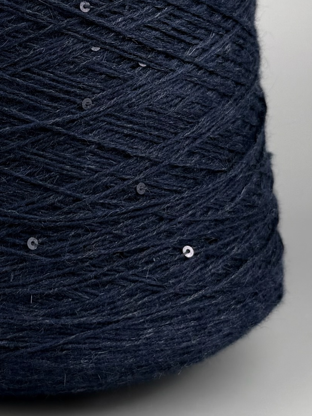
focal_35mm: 45
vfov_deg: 39.9
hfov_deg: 30.8
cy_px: 69
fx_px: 541
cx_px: 34
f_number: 1.78
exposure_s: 1/470
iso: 80
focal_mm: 6.76
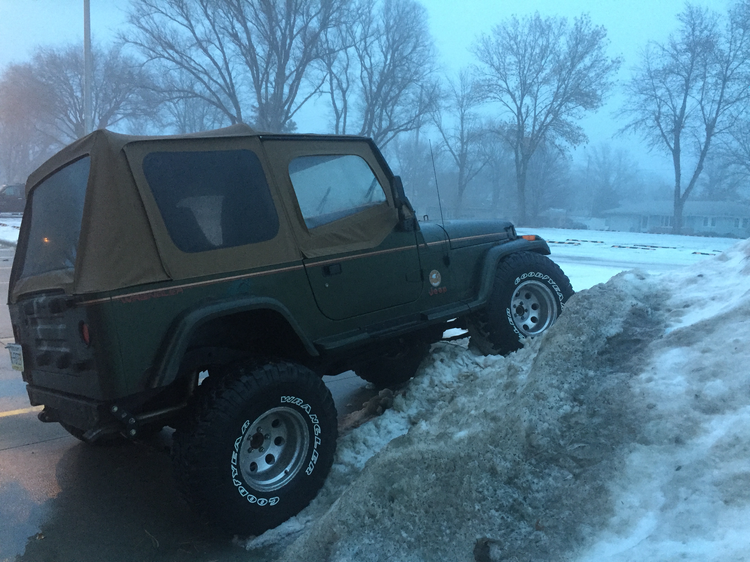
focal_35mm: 29
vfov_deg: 48.2
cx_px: 375
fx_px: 628
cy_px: 281
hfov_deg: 61.7
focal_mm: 4.15
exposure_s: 1/30
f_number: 2.2
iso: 200
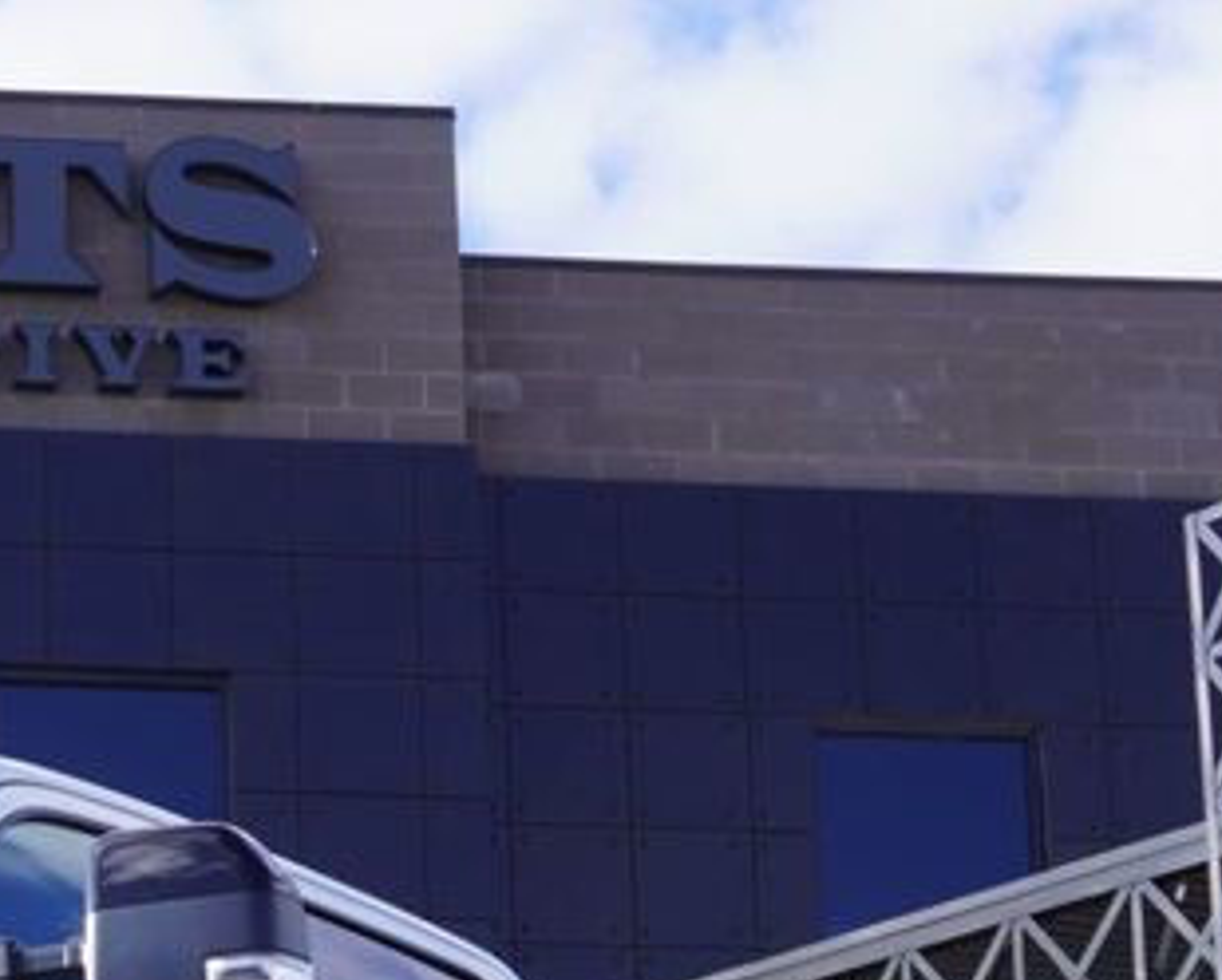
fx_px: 4221
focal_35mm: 117
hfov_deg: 15.6
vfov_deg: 13.0
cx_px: -427
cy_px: 1095
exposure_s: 1/125
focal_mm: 25
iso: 100
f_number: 9
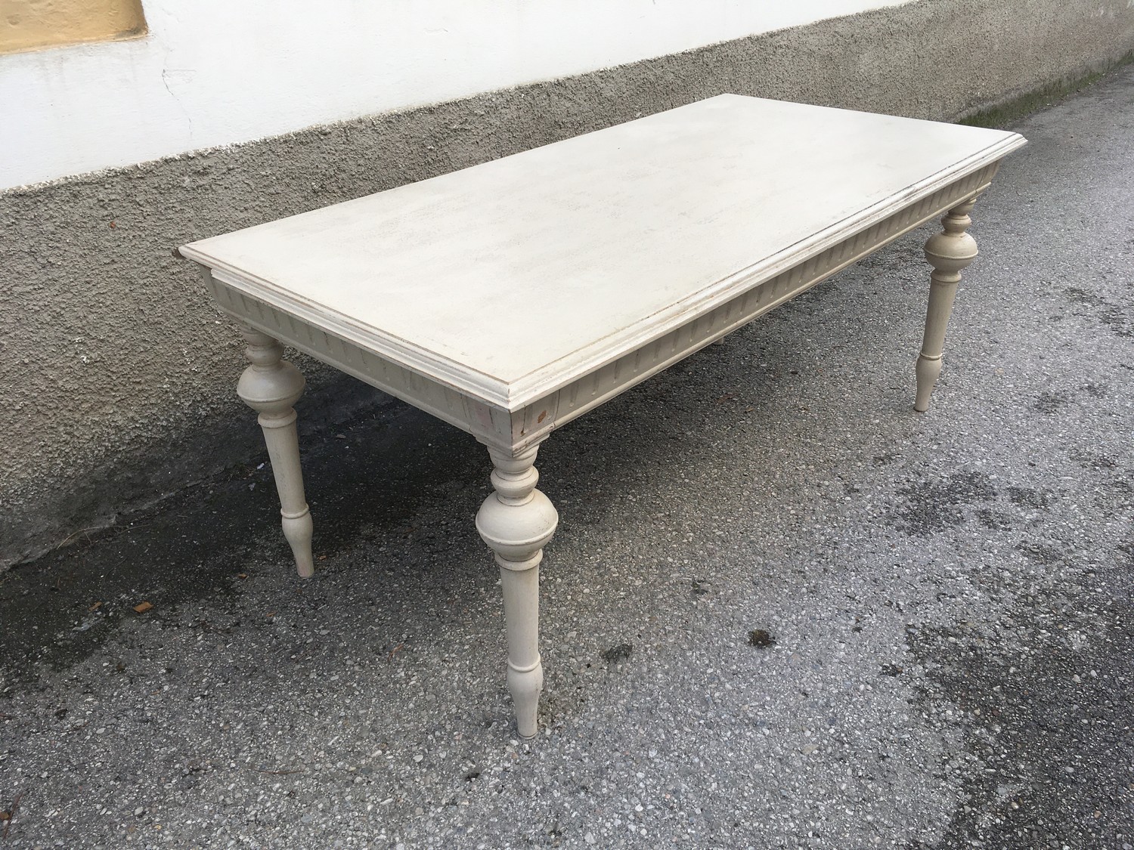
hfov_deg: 61.7
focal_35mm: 29
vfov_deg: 48.2
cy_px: 425
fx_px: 950
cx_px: 567
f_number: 2.2
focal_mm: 4.15
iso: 25
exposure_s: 1/460
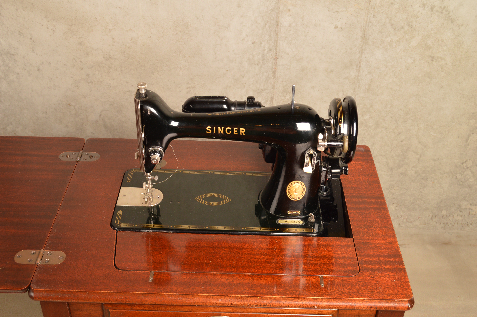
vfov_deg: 29.8
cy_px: 158
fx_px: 596
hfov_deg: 43.6
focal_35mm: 45
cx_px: 238
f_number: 7.1
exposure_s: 1/160
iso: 200
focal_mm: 30
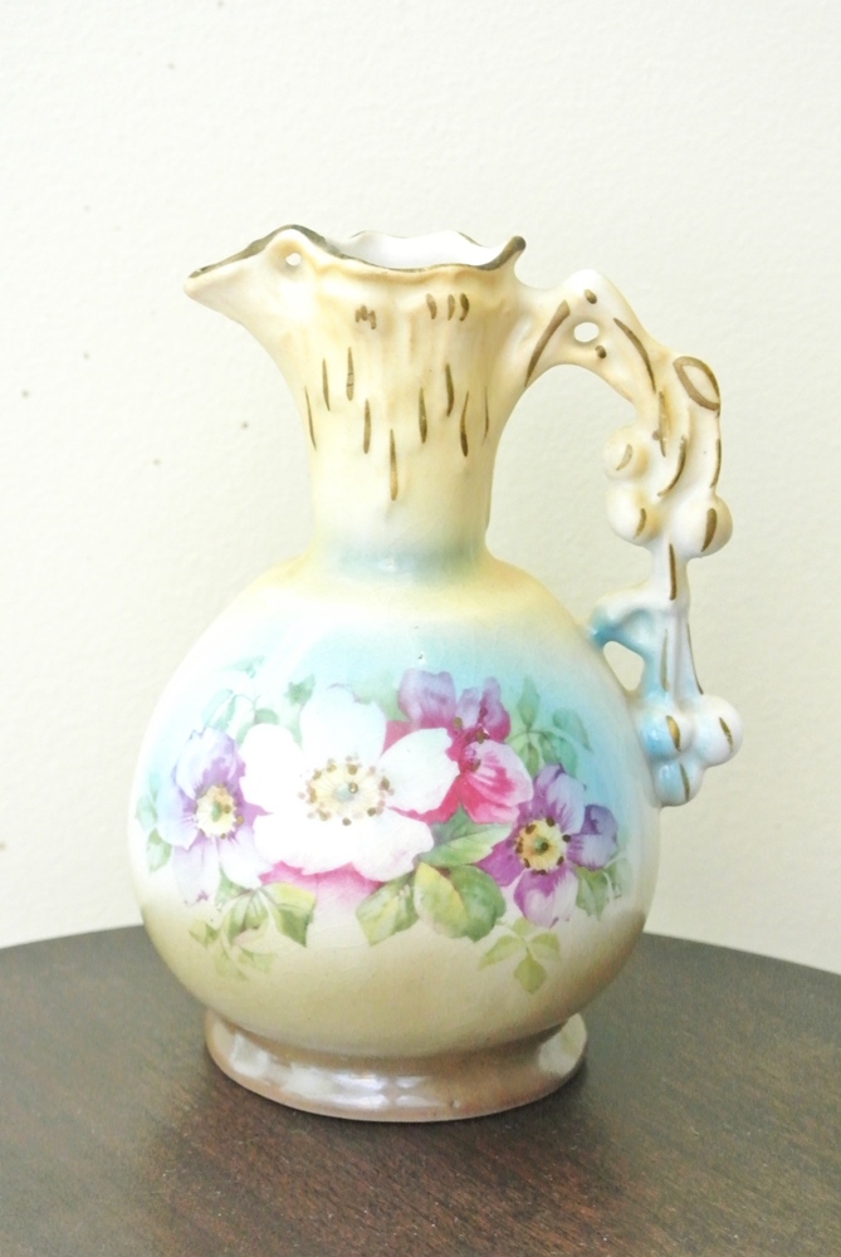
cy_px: 628
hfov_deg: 19.0
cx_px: 420
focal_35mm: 72
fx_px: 2517
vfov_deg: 28.0
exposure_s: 1/20
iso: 3200
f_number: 5.6
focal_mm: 26.7
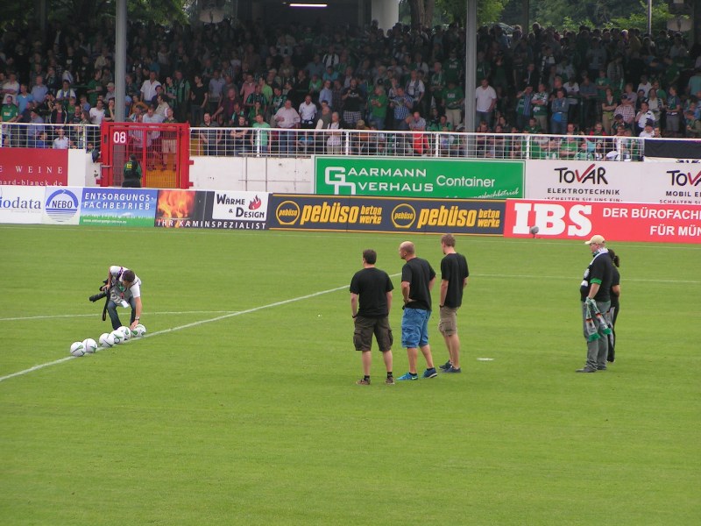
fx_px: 3321
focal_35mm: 164
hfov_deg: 12.0
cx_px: 350
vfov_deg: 9.1
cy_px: 263
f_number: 3.5
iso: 50
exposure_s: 1/250
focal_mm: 25.1
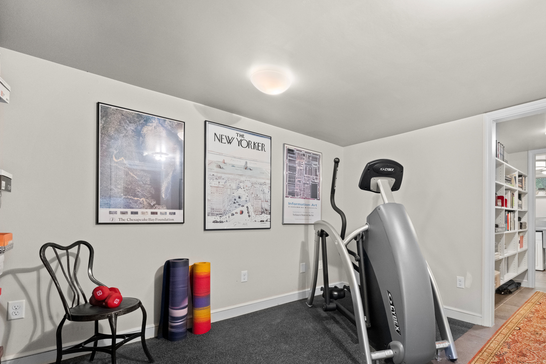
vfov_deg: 67.7
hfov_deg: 90.1
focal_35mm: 18
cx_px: 316
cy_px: 212
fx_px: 269
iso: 2500
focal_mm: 14.6
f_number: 11
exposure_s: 1/2
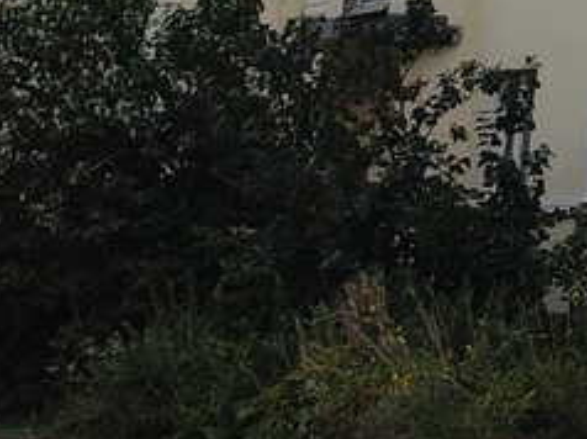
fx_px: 2541
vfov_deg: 9.4
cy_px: -367
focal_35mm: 150
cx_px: 1307
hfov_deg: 11.4
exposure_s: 1/1000
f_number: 1.9
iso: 50
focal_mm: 6.04
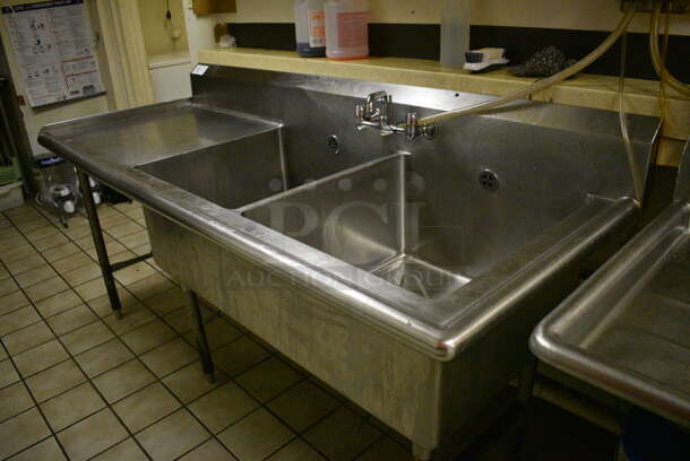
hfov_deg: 67.3
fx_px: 518
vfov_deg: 48.0
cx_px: 345
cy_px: 230
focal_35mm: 27
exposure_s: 1/125
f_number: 3.5
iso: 5600
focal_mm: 18
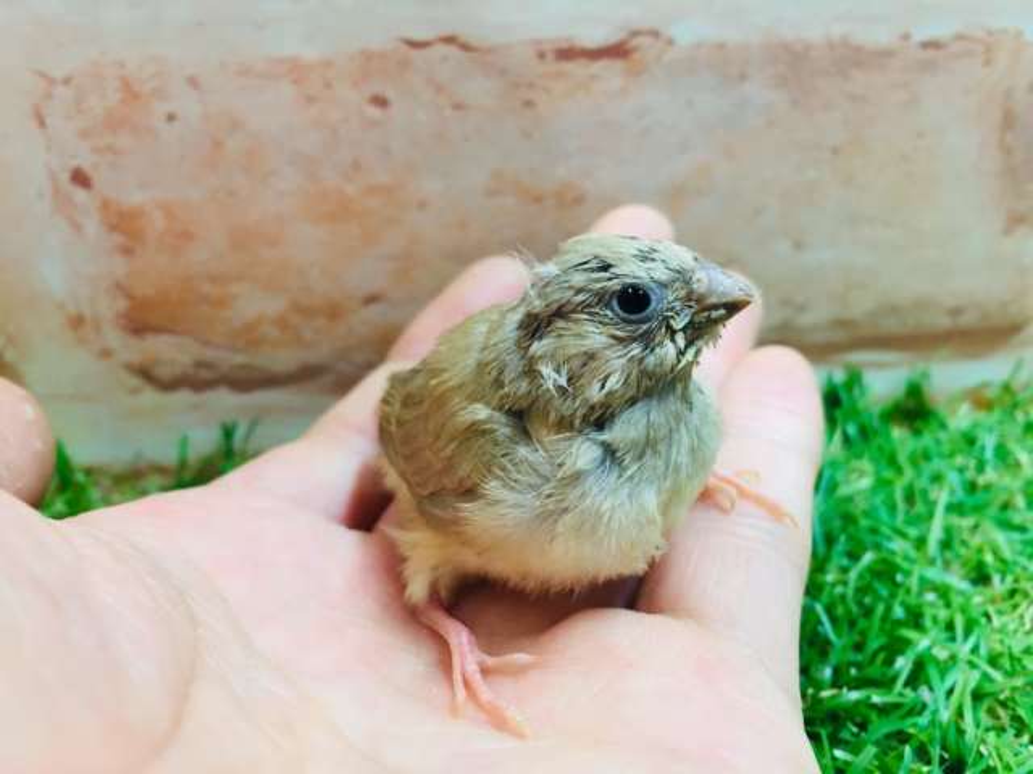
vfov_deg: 48.2
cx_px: 516
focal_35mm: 29
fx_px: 865
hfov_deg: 61.7
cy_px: 387
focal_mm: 4.15
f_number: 2.2
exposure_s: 1/30
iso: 80
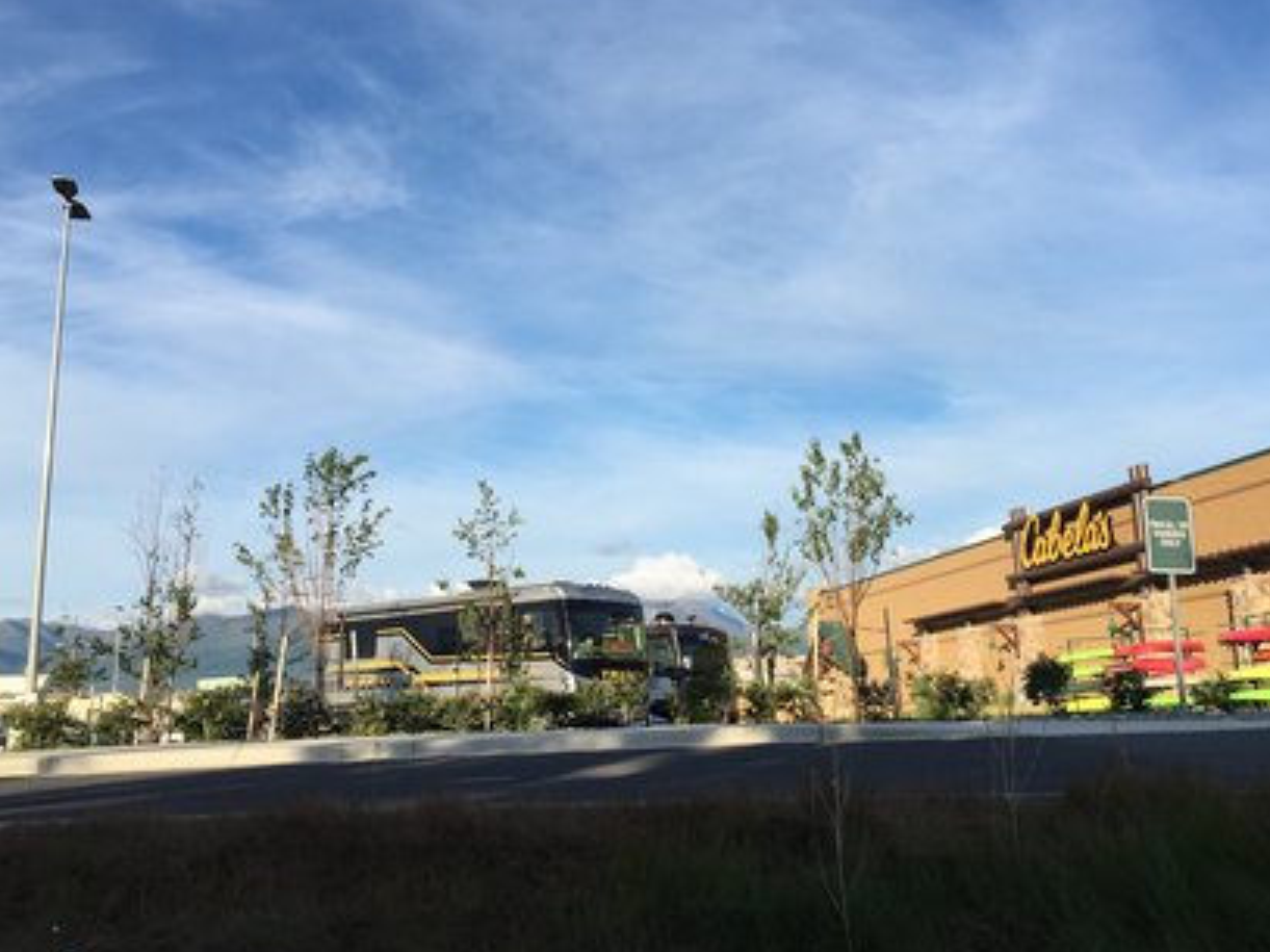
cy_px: 440
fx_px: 1394
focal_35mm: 38
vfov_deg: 37.7
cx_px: 729
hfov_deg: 48.8
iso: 32
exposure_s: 1/1522
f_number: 2.2
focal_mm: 4.15
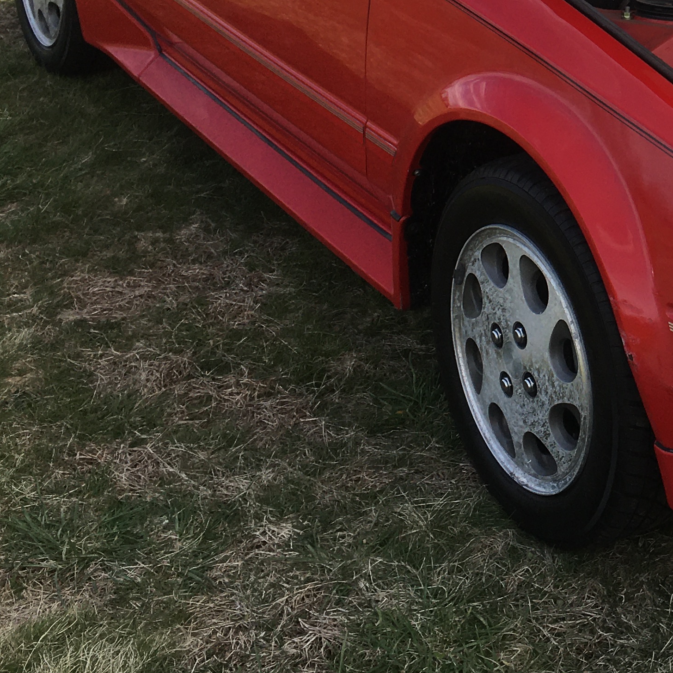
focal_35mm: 71
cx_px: 782
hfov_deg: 22.6
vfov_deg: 23.5
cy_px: 40
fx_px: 1562
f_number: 2.2
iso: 25
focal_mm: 4.15
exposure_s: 1/916
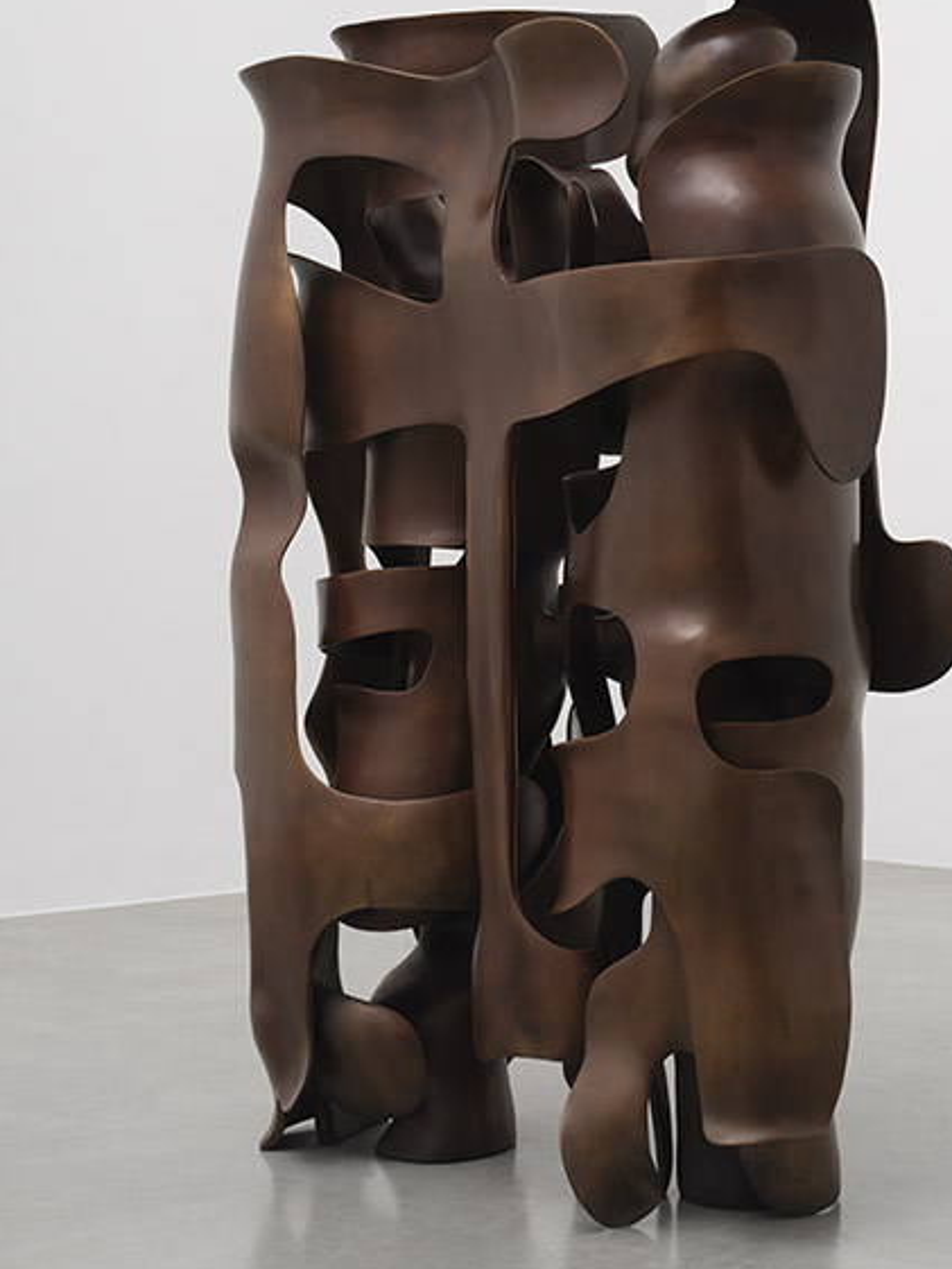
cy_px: 512
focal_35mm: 68
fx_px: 2493
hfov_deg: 21.6
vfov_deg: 28.5
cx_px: 583
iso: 100
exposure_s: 1/125
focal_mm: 66.3
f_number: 11
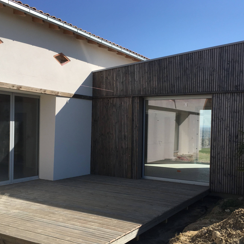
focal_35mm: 40
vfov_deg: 41.8
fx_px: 319
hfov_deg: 41.9
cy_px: 134
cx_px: 117
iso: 25
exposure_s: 1/2198
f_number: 2.2
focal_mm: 4.15
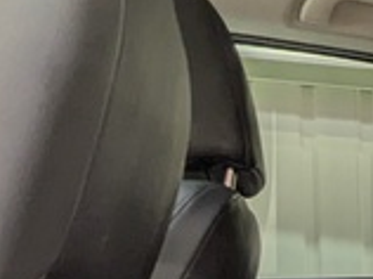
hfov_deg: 19.1
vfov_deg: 14.0
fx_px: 979
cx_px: 545
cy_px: 537
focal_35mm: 91
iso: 109
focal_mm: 1.83
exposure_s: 1/24
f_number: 2.2
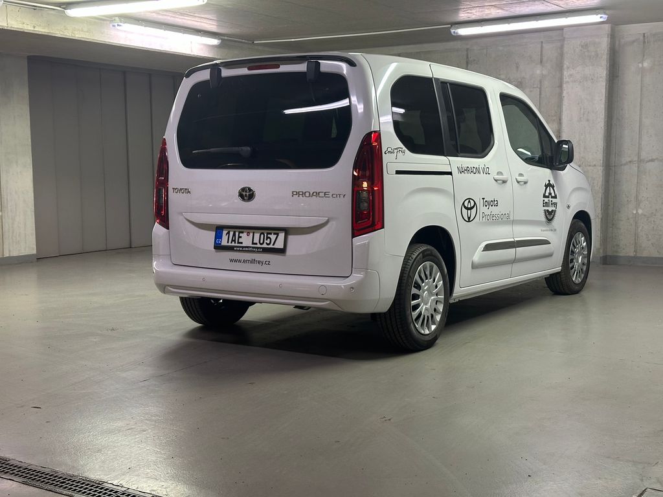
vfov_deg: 30.3
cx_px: 332
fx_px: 919
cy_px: 248
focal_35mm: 48
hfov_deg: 39.7
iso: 160
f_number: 1.78
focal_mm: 6.86
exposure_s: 1/50
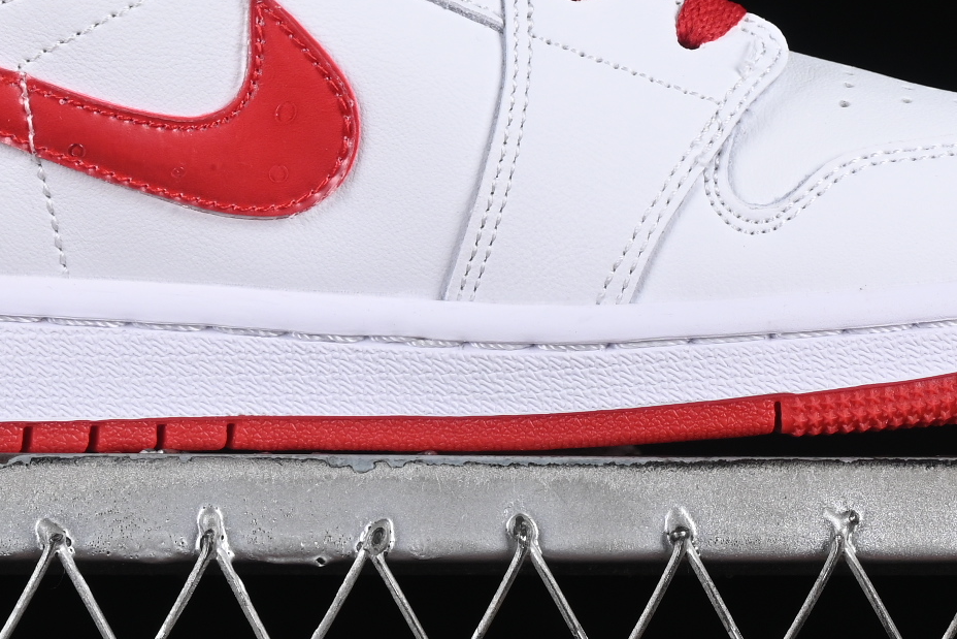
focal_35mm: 225
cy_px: -146
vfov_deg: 6.1
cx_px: 338
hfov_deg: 9.1
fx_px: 5982
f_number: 8
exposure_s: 1/80
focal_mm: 50
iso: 160
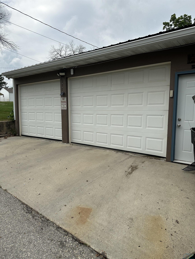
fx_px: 180
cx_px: 98
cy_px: 130
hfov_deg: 56.8
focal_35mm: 24
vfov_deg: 71.6
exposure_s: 1/6211
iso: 80
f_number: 1.78
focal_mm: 6.86
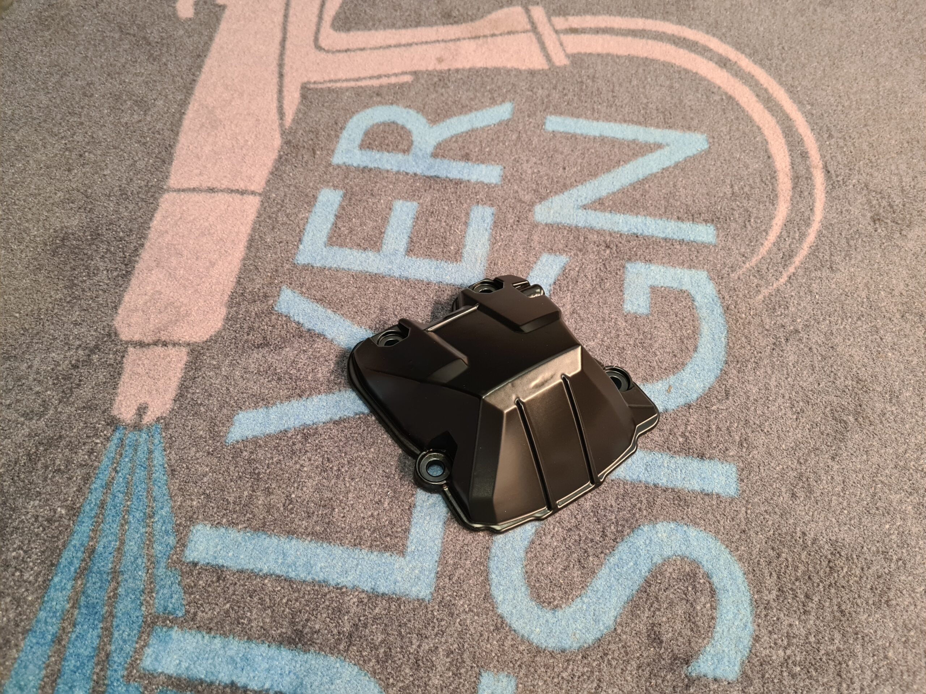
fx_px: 696
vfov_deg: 53.1
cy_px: 347
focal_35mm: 26
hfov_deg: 67.3
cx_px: 463
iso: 500
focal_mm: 5.4
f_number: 1.8
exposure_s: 1/33
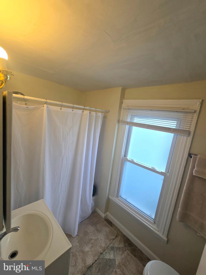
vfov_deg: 106.2
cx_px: 103
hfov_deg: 89.9
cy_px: 138
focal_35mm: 13
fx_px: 103
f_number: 2.2
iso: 50
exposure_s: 1/120
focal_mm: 2.2
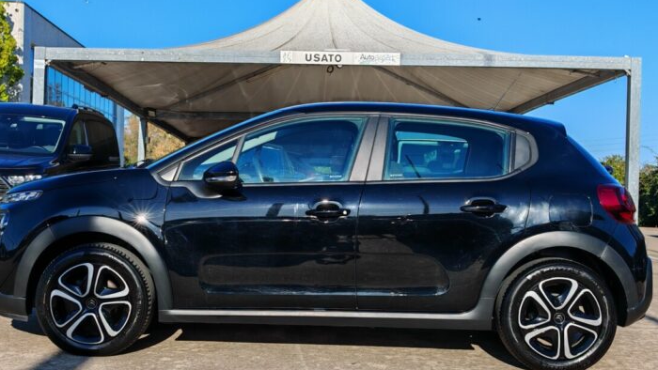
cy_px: 190
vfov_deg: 24.4
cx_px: 314
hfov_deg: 42.1
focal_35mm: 49
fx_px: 855
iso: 50
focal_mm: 6.83
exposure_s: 1/1400
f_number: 2
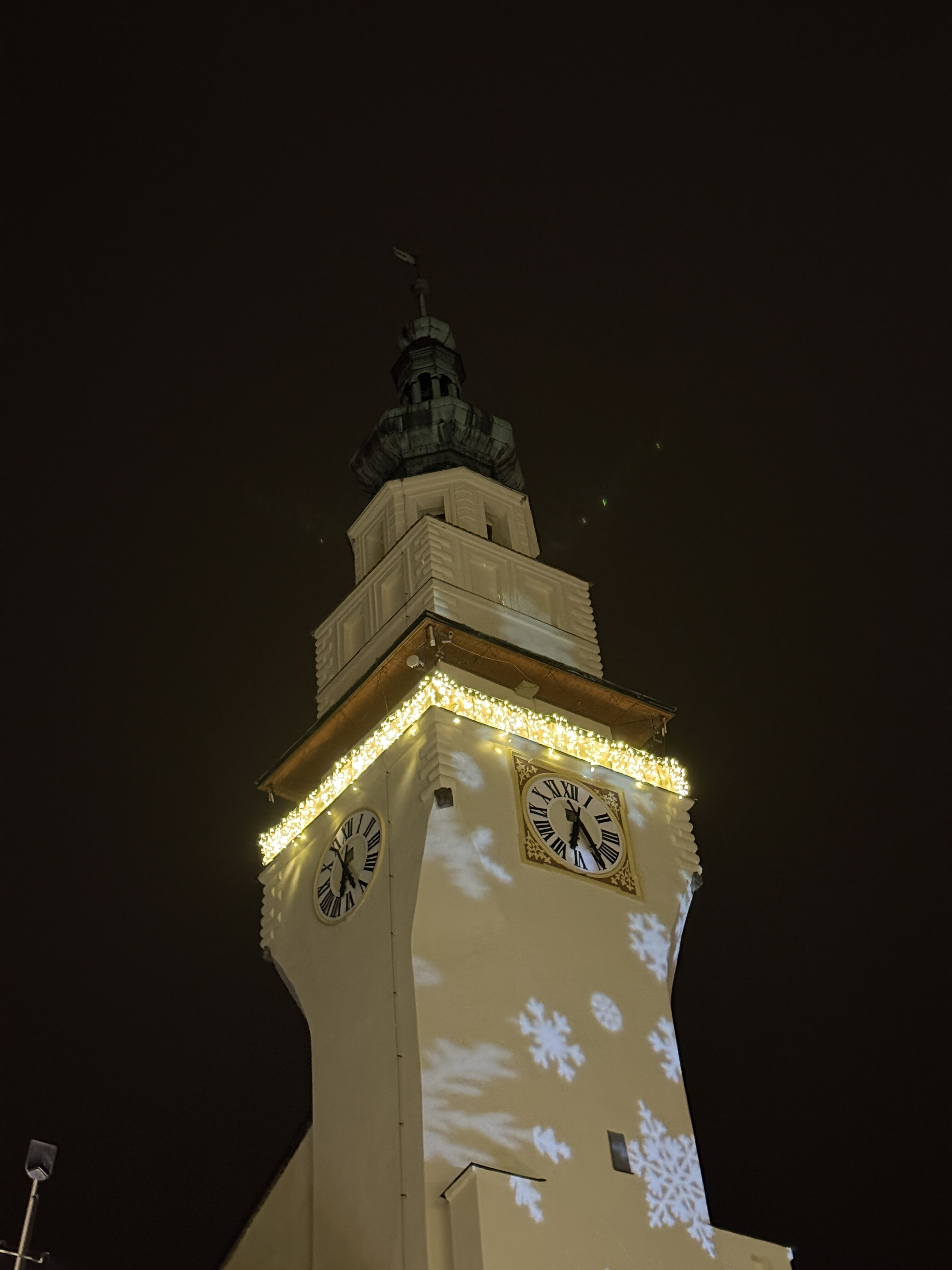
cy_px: 635
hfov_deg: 30.3
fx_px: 1760
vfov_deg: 39.7
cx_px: 476
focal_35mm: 48
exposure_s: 1/20
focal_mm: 6.76
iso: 800
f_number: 1.78
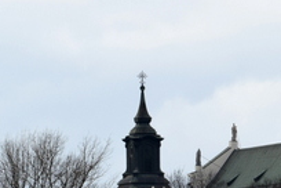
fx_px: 4815
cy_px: 209
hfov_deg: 3.3
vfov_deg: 2.2
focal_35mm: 617
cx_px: -6
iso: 400
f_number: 10
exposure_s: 1/200
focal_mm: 105
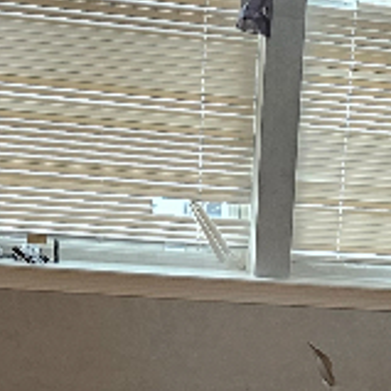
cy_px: 792
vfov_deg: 11.8
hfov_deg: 13.0
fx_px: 1674
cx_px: 445
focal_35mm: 131
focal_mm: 5.4
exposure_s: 1/120
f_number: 1.8
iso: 320
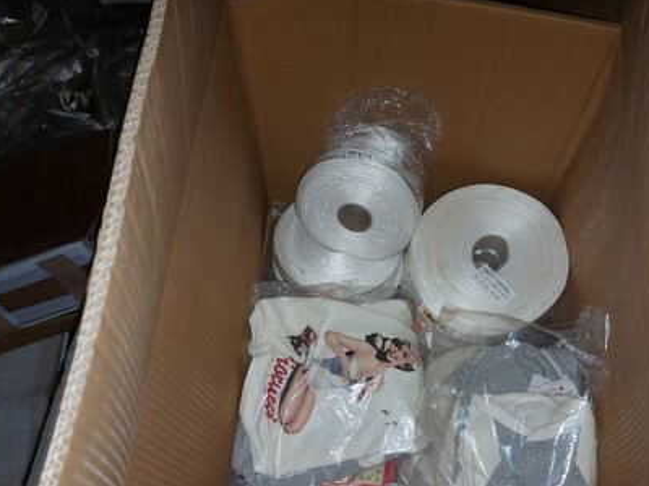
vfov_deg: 39.2
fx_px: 675
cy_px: 321
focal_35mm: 36
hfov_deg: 51.0
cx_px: 391
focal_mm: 5.23
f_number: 1.8
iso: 160
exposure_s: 1/50
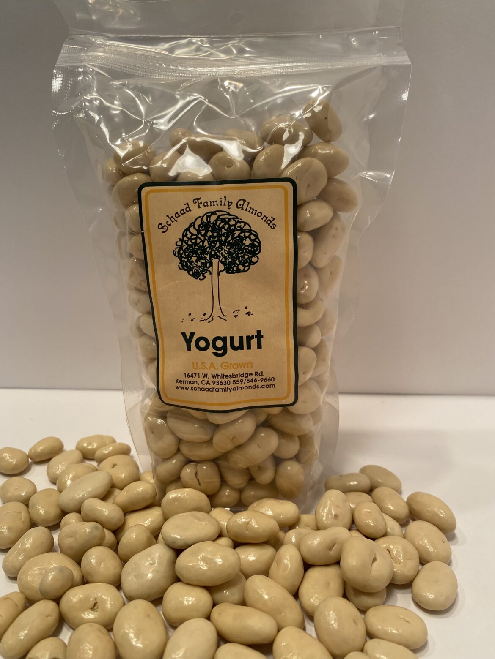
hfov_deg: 53.1
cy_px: 330
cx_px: 248
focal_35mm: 26
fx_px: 496
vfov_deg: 67.3
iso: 64
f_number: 1.8
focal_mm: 4.25
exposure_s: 1/60
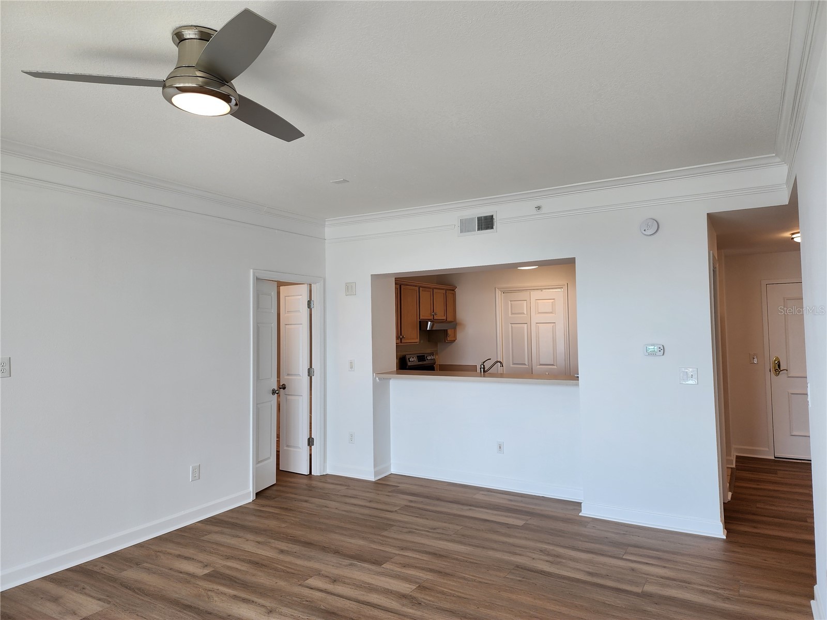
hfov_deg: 73.9
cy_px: 310
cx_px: 414
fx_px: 549
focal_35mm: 23
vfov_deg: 58.9
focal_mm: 6.4
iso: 40
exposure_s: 1/120
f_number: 1.8
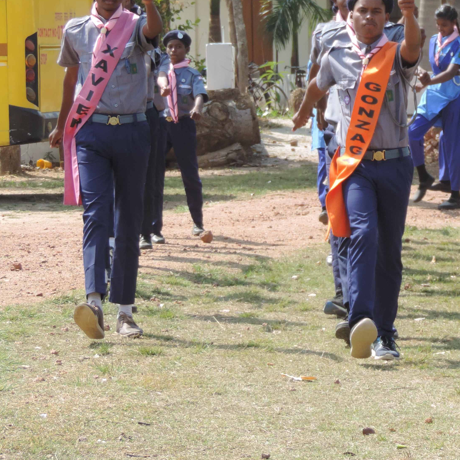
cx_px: 426
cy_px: 101
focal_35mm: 208
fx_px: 3127
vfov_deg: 8.4
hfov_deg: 8.4
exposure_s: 1/250
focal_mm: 18.7
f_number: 4.2
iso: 80
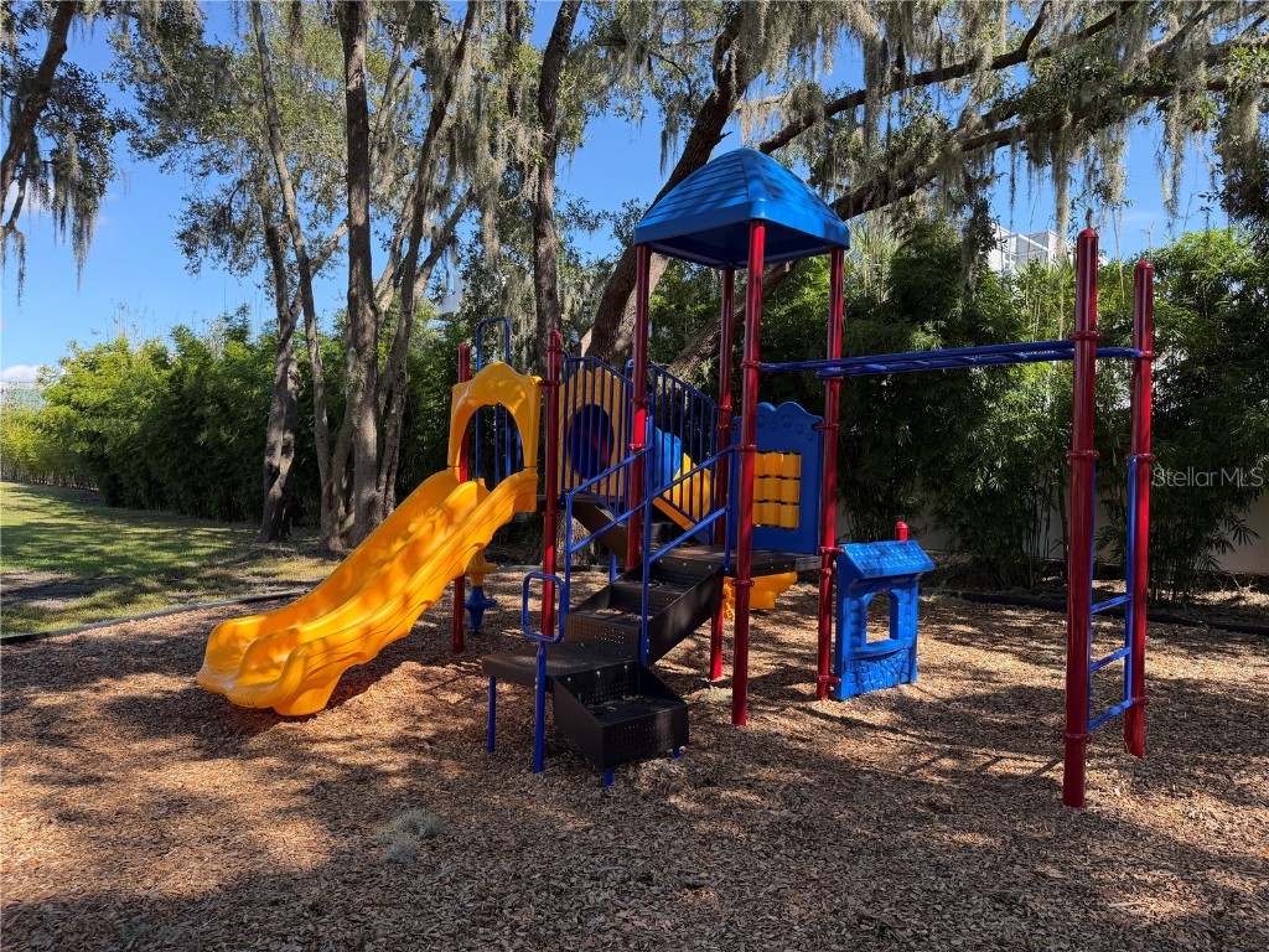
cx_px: 634
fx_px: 880
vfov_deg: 56.8
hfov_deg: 71.6
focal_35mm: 24
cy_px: 476
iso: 100
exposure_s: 1/1122
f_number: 1.78
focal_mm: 6.76
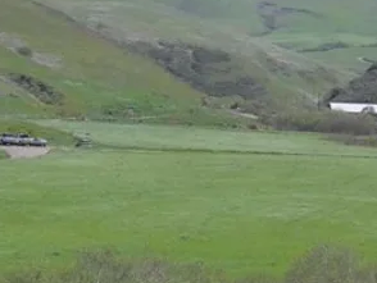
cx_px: 180
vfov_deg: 8.0
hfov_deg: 10.6
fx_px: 2027
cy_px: 119
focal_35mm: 186
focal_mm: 7.8
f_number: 4.8
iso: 64
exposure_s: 1/508
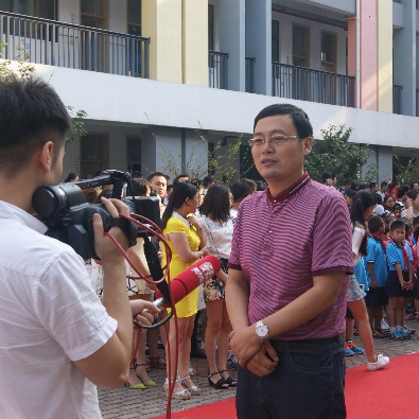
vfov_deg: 29.6
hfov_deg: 29.5
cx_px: 227
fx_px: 794
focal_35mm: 58
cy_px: 208
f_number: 7.1
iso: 100
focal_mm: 30
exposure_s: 1/60
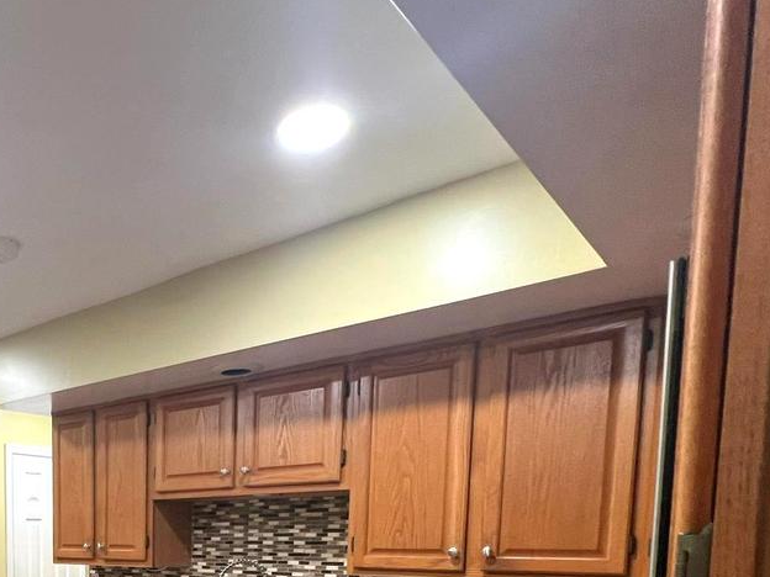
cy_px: 618
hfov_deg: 52.9
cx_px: 81
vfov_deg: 39.3
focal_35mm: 30
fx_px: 667
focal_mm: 1.57
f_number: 1.8
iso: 200
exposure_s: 1/60
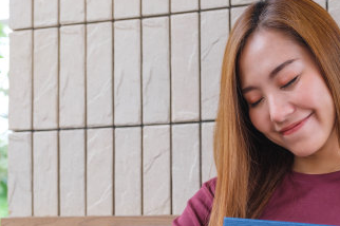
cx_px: 228
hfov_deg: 25.9
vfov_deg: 17.3
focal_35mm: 78
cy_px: 193
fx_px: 736
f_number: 2.8
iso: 160
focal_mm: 27.4
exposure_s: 1/210
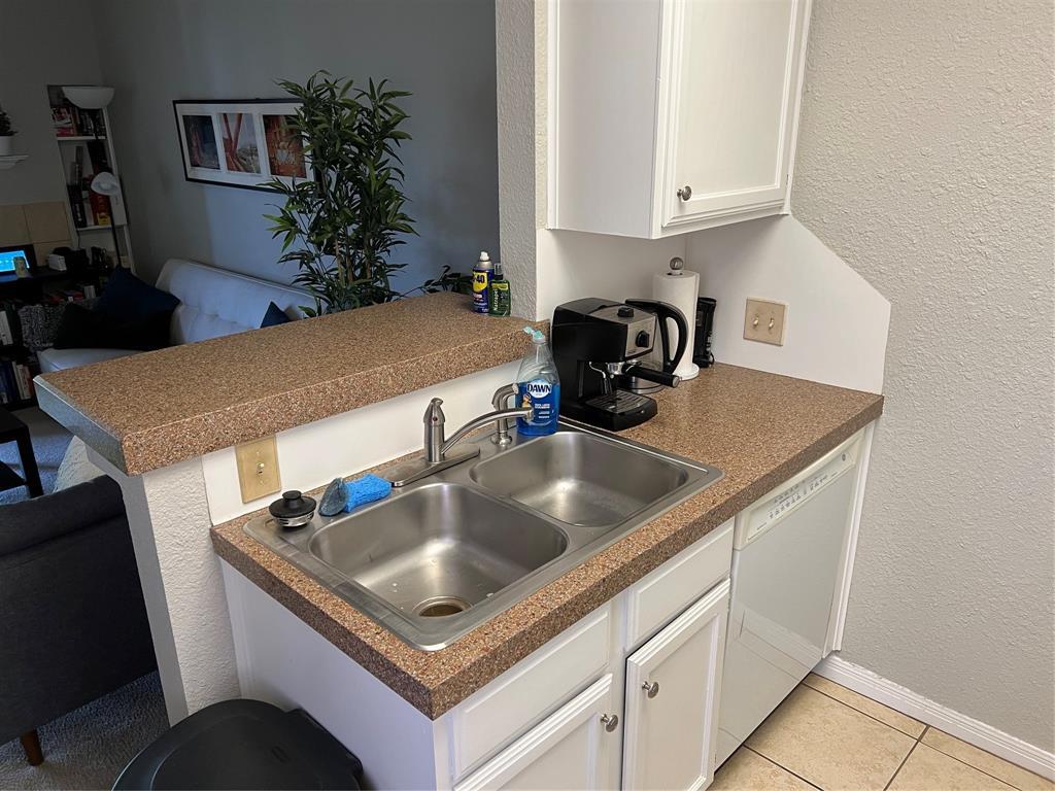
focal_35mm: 26
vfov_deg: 53.1
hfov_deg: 67.3
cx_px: 528
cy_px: 396
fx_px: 792
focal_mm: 5.7
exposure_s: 1/60
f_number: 1.5
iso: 100
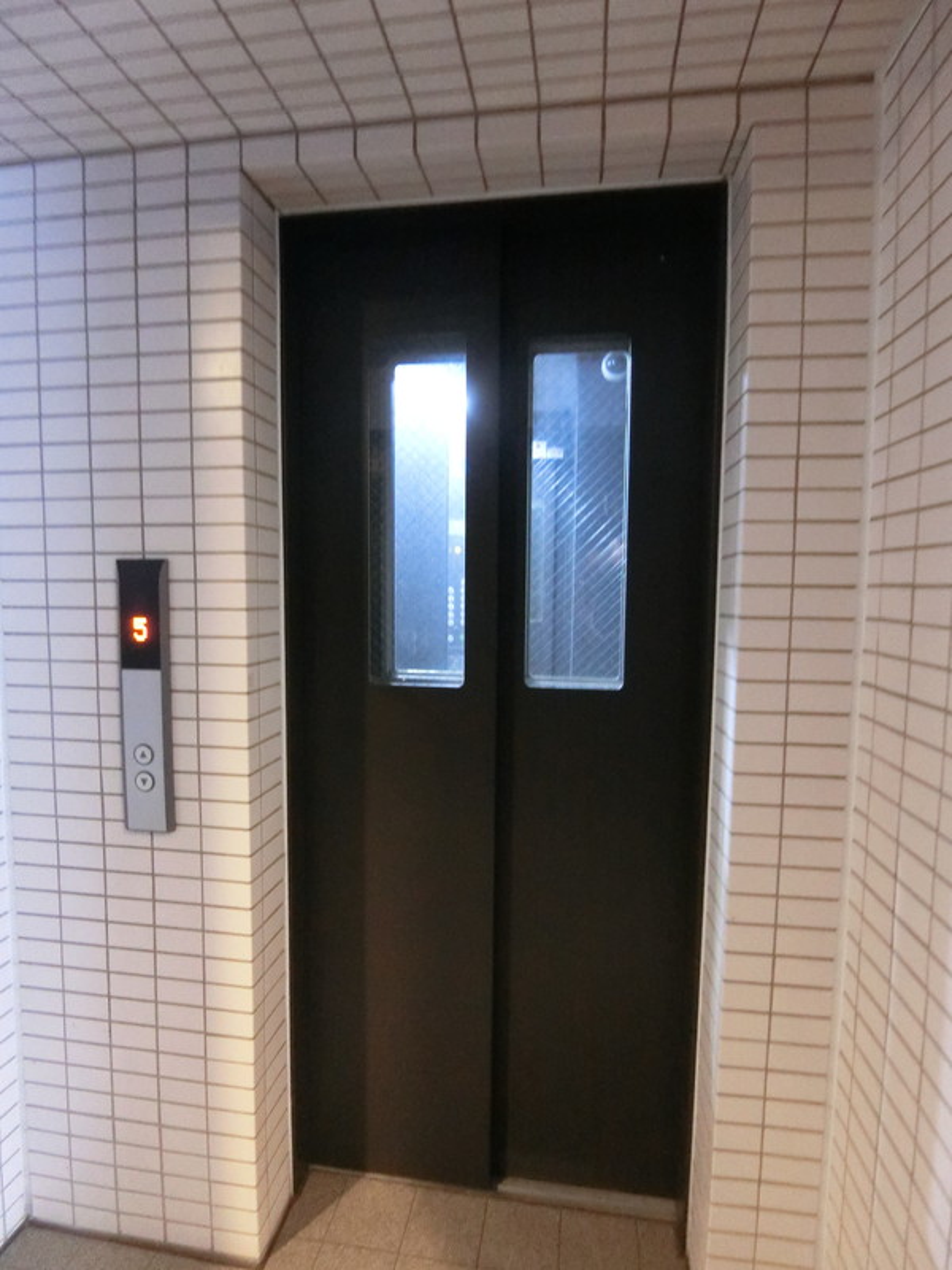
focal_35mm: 19
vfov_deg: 84.7
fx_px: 697
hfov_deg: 68.7
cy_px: 635
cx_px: 476
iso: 1600
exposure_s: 1/8
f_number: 2.7
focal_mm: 4.06
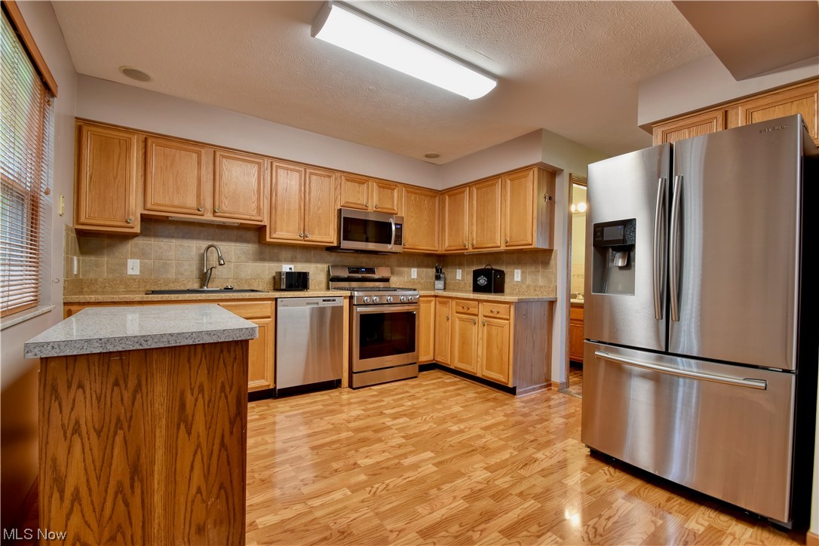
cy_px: 273
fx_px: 341
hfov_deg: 100.4
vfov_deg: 77.3
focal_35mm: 15
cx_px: 410
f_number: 7.1
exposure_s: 1/40
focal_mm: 10
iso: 400
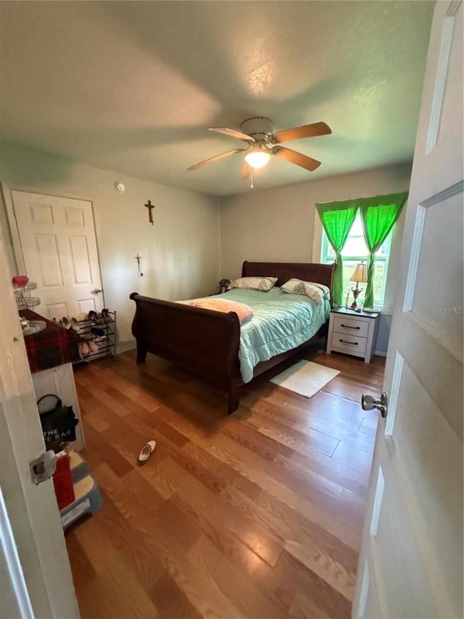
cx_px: 232
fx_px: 250
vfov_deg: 102.1
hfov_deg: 85.7
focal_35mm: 14
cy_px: 310
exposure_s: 1/60
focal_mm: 2.22
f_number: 2.2
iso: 1250
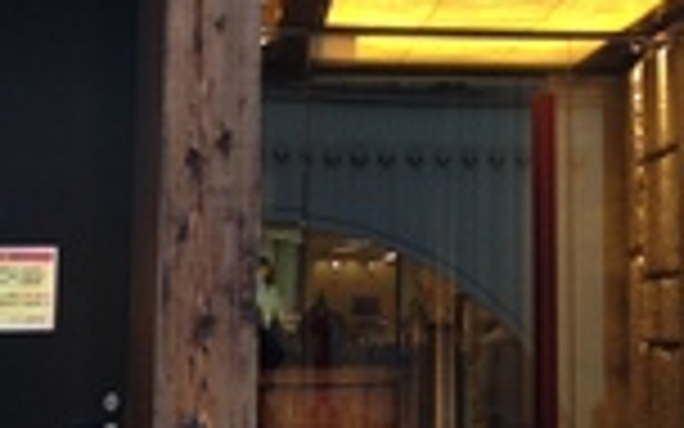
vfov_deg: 14.1
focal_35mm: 92
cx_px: 549
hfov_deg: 22.3
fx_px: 1715
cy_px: 86
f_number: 2.4
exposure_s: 1/20
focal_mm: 4.12
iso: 64
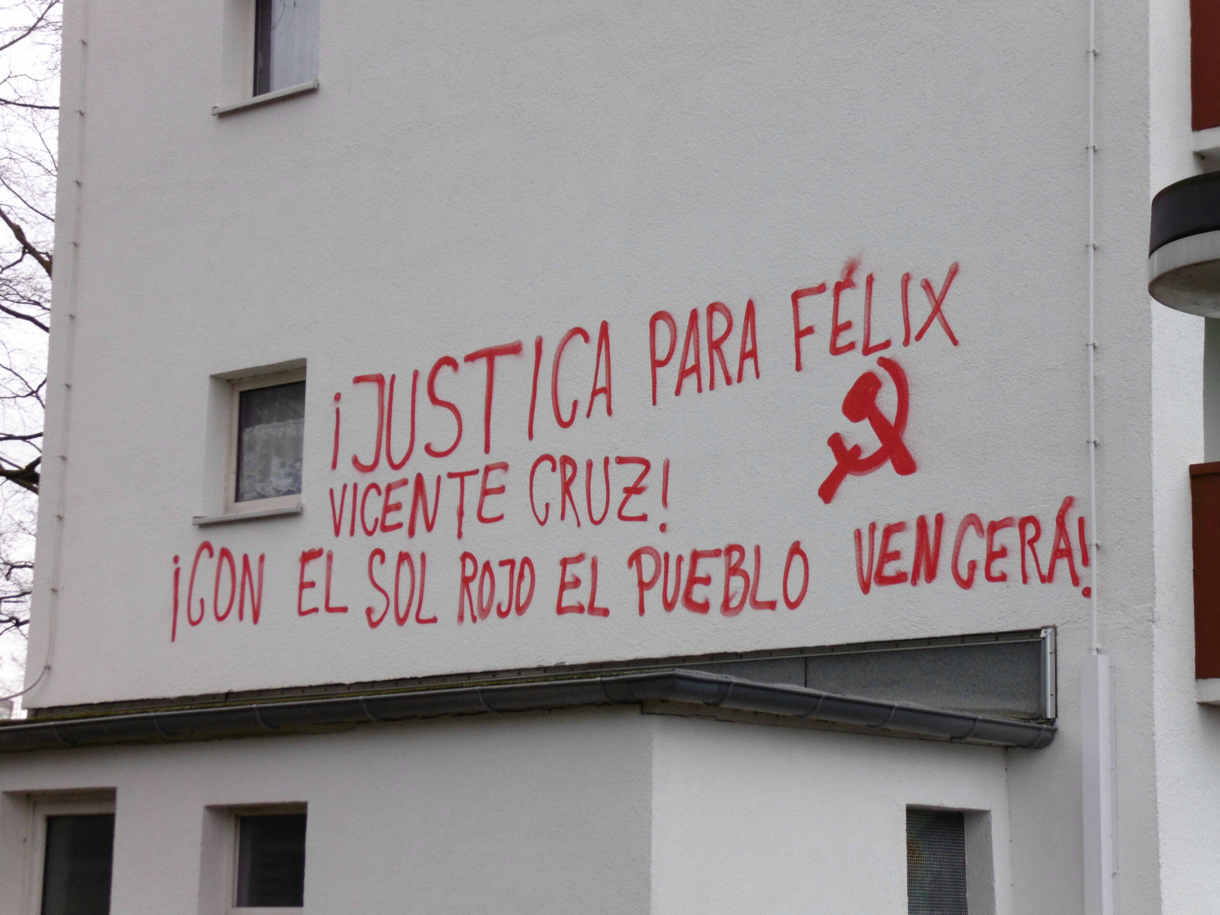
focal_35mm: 79
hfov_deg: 24.7
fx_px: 2784
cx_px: 608
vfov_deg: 18.7
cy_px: 455
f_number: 4.4
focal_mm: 14.3
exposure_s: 1/50
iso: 100
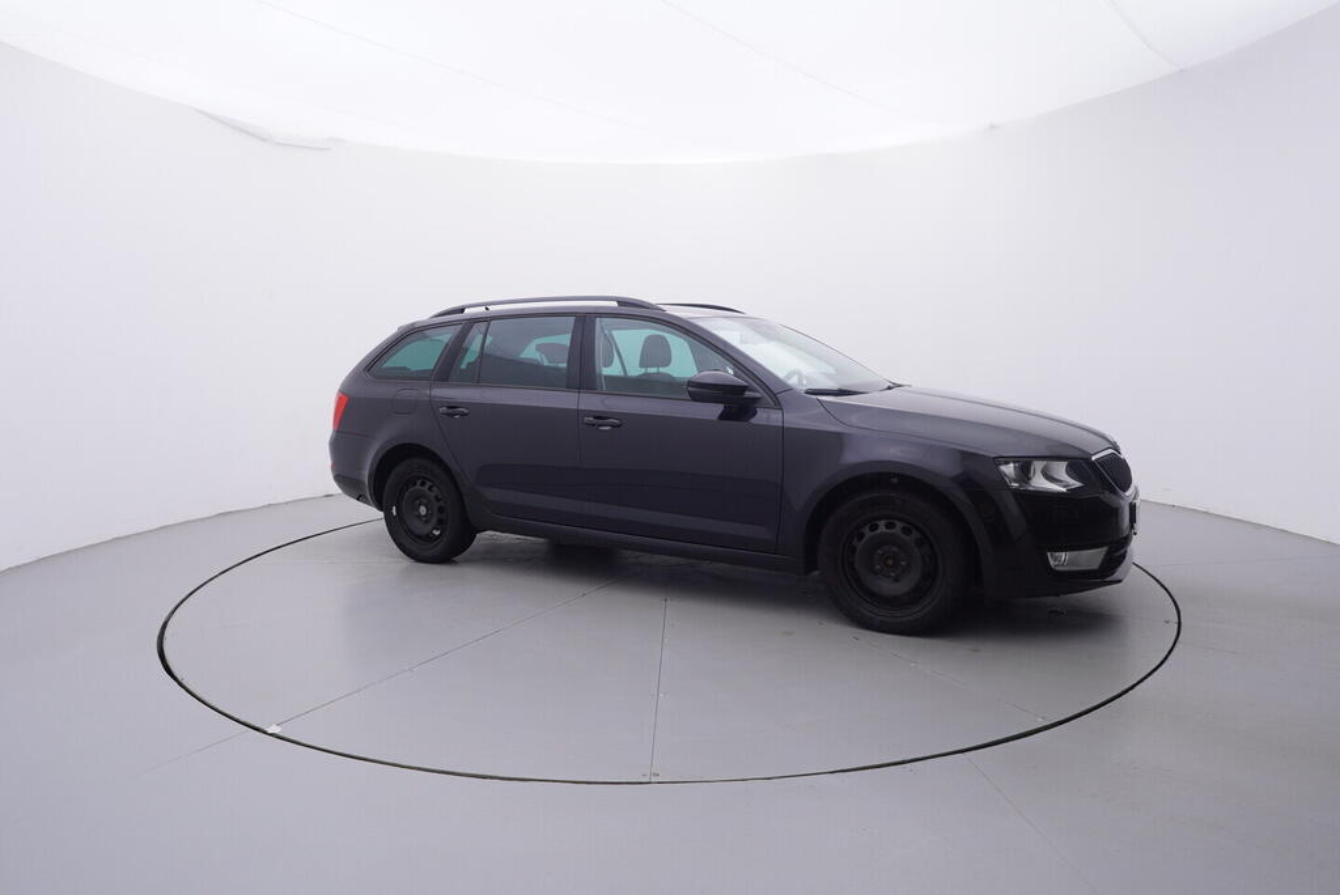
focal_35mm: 22
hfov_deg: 77.3
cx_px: 670
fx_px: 838
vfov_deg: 56.2
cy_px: 448
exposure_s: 1/80
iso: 200
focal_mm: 15
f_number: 5
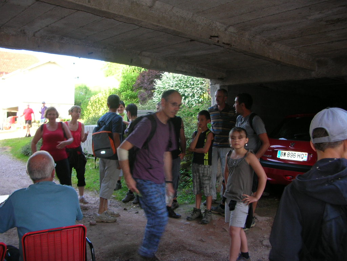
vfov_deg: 40.7
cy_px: 130
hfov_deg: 52.6
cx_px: 174
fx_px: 351
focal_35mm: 35
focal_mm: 5.8
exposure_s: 1/30
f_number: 2.8
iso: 50
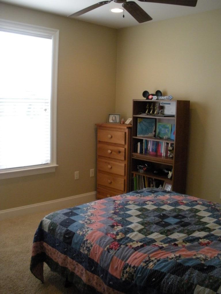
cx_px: 110
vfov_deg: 51.4
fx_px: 306
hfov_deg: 39.7
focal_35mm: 36
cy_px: 147
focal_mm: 6.3
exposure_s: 1/78
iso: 400
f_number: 3.5
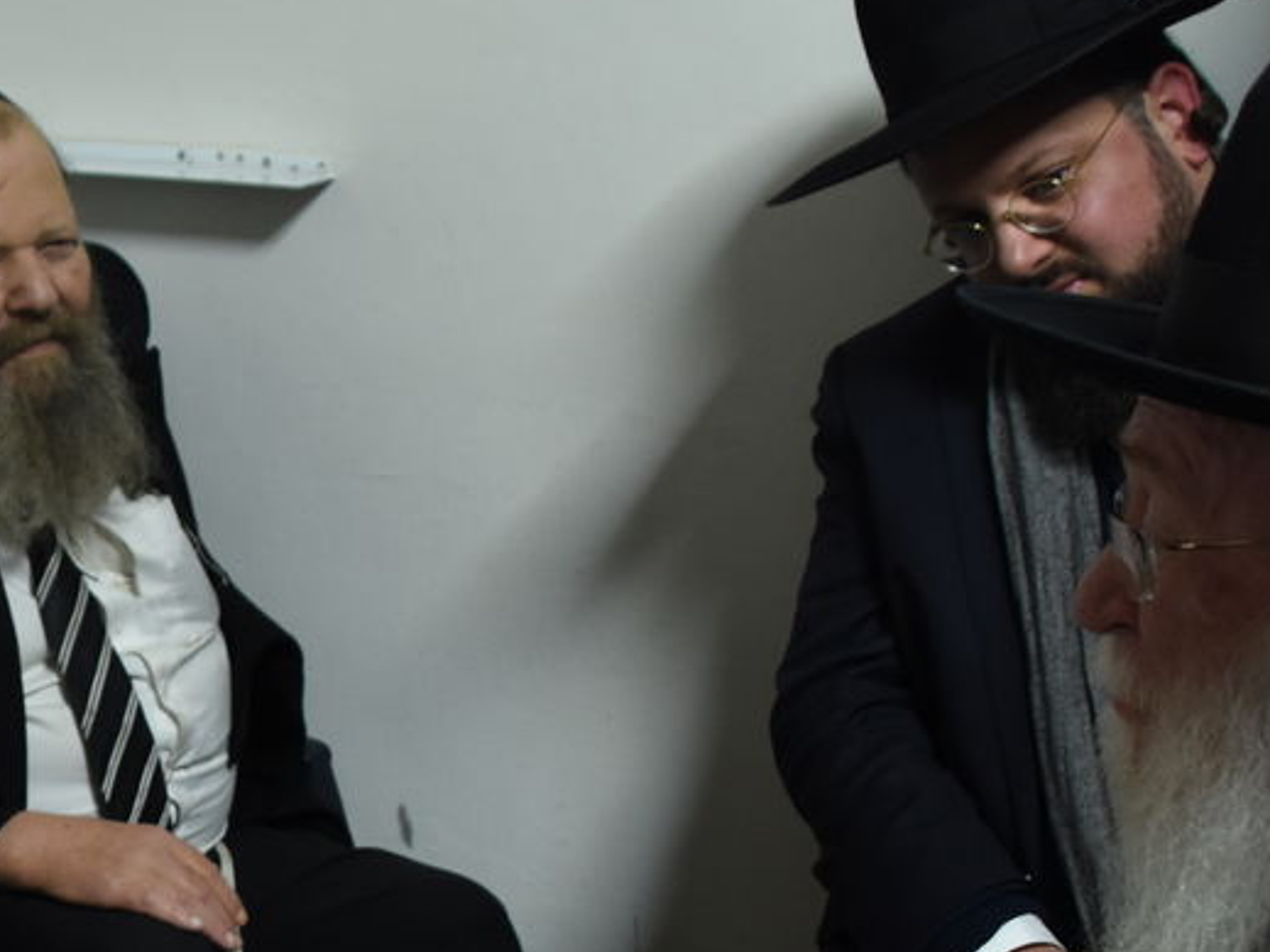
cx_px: -2
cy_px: 892
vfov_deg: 20.5
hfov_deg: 26.3
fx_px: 2568
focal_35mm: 70
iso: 1000
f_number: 4
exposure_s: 1/25
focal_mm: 18
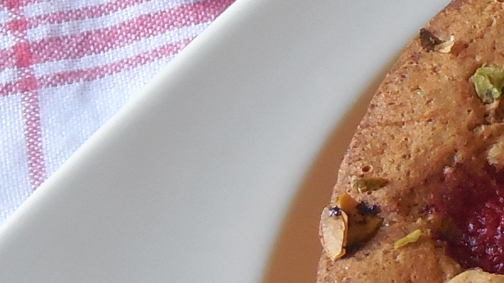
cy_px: 69
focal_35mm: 299
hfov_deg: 7.2
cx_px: 602
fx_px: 3996
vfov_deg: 4.1
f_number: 4.4
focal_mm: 12.6
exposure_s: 1/30
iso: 360
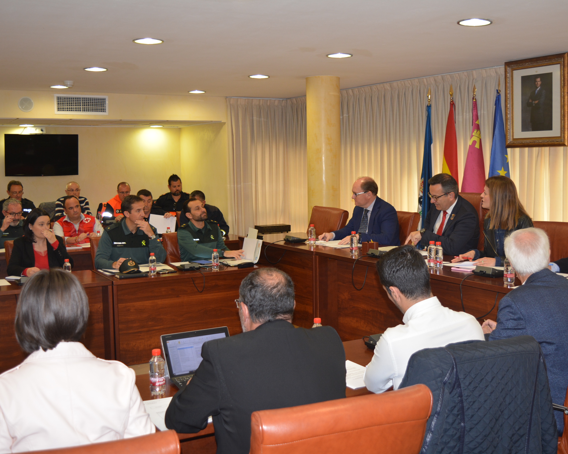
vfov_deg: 36.5
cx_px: 306
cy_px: 227
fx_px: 689
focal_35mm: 41
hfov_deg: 44.8
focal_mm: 24
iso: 400
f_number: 4
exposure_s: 1/60
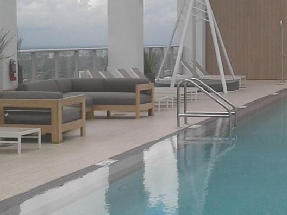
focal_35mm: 100
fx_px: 829
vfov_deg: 14.8
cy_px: 99
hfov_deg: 19.5
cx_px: 211
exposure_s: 1/2074
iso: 50
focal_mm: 3.3
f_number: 2.2
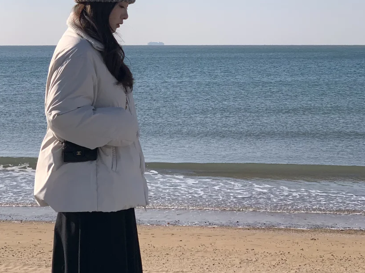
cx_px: 137
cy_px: 53
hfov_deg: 21.5
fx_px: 959
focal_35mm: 91
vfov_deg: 16.1
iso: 16
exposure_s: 1/2083
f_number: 2.4
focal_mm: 6
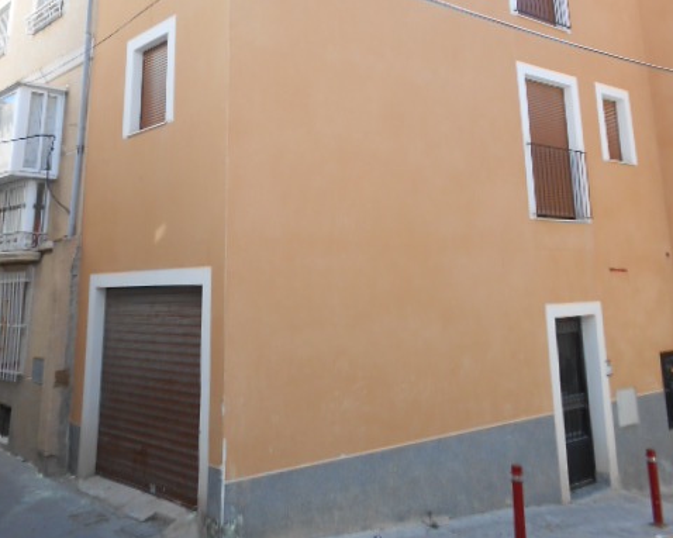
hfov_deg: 52.9
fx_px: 677
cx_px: 336
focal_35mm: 34
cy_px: 111
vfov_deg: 41.5
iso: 80
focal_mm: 4.6
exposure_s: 1/250
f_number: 3.5
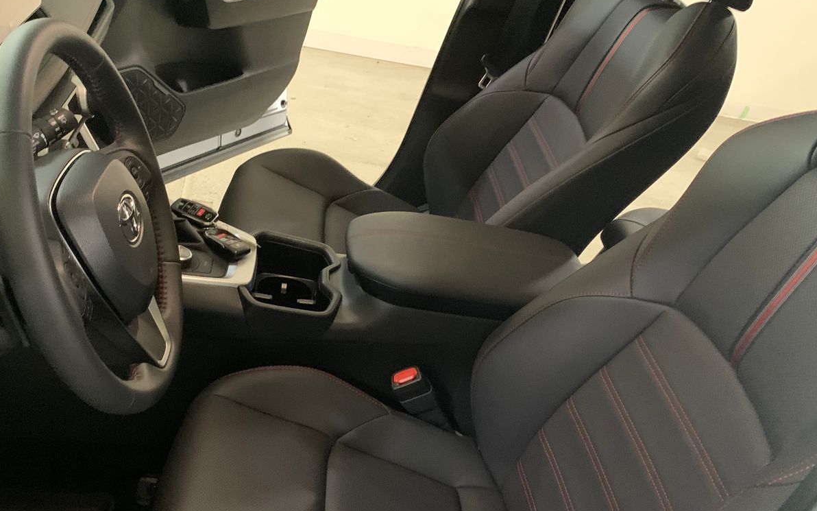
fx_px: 824
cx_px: 351
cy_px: 337
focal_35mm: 37
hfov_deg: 52.6
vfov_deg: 34.1
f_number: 1.8
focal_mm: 4.25
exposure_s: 1/23
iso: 800
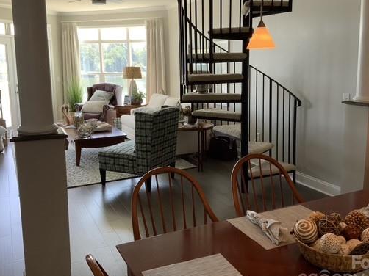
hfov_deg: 50.1
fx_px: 394
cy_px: 123
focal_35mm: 37
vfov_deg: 38.6
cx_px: 193
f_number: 1.8
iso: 64
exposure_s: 1/120
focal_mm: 3
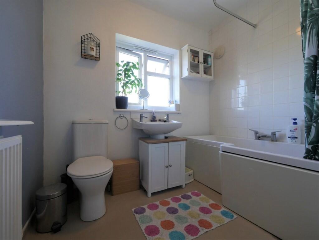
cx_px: 160
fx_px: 129
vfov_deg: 85.7
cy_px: 120
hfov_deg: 102.0
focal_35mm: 14
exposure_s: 1/60
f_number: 4
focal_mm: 7
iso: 400
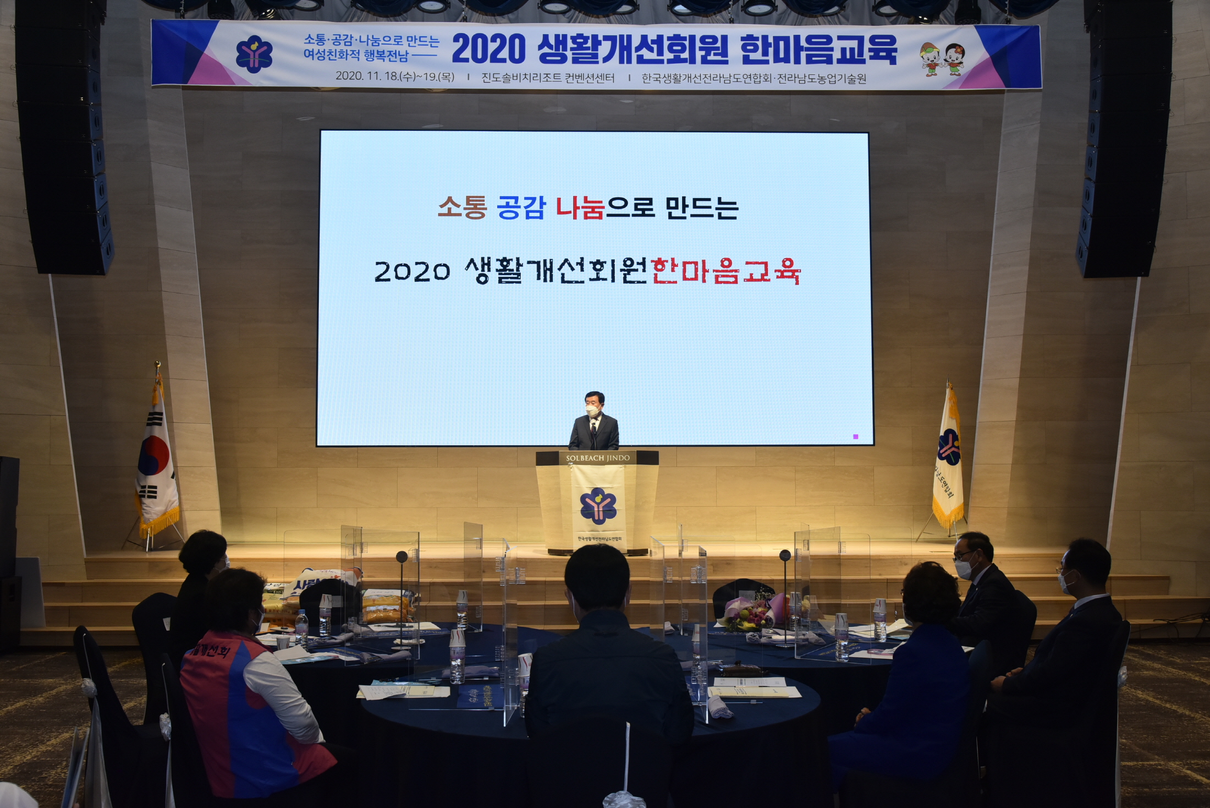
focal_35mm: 34
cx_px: 605
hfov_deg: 55.8
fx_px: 1143
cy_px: 404
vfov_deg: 38.9
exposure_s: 1/125
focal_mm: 34
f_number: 8
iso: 1000
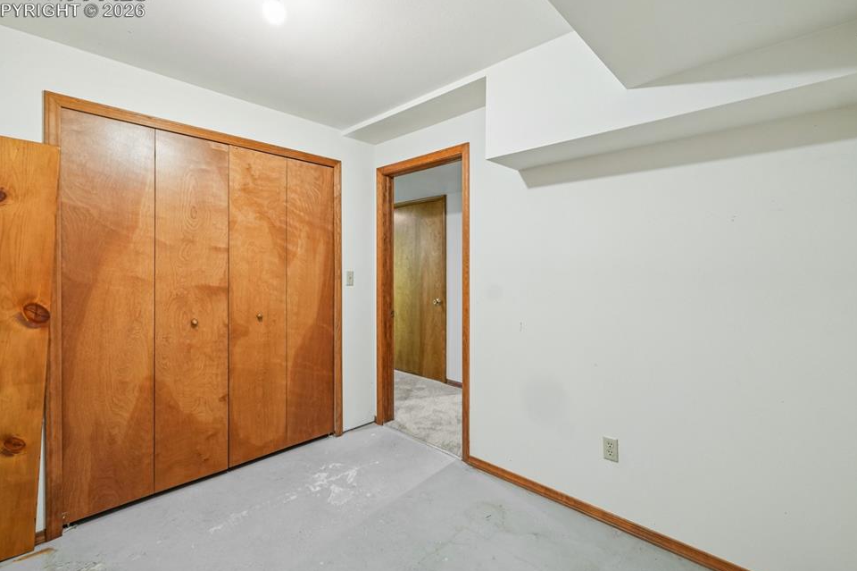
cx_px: 427
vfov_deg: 73.6
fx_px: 381
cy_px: 273
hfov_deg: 96.8
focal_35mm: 16
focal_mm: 10
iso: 800
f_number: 8
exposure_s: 1/8
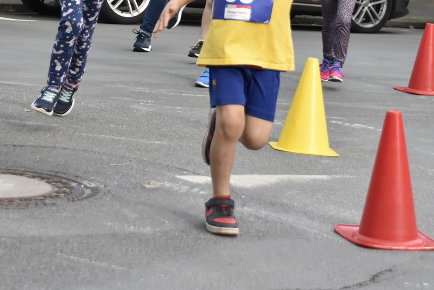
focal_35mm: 144
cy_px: 27
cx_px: 173
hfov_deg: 14.2
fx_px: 1737
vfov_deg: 9.5
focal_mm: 52
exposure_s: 1/800
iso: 800
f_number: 4.8
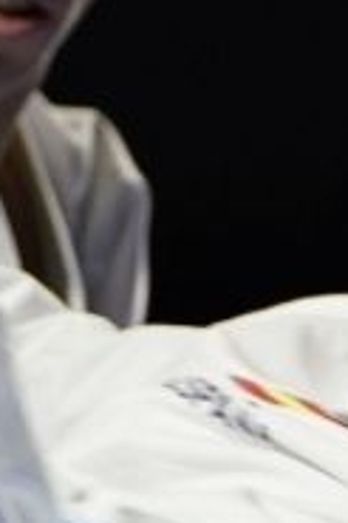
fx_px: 20772
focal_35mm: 1430
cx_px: 82
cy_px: 246
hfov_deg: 1.0
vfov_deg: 1.4
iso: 500
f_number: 2.8
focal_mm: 147
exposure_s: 1/500
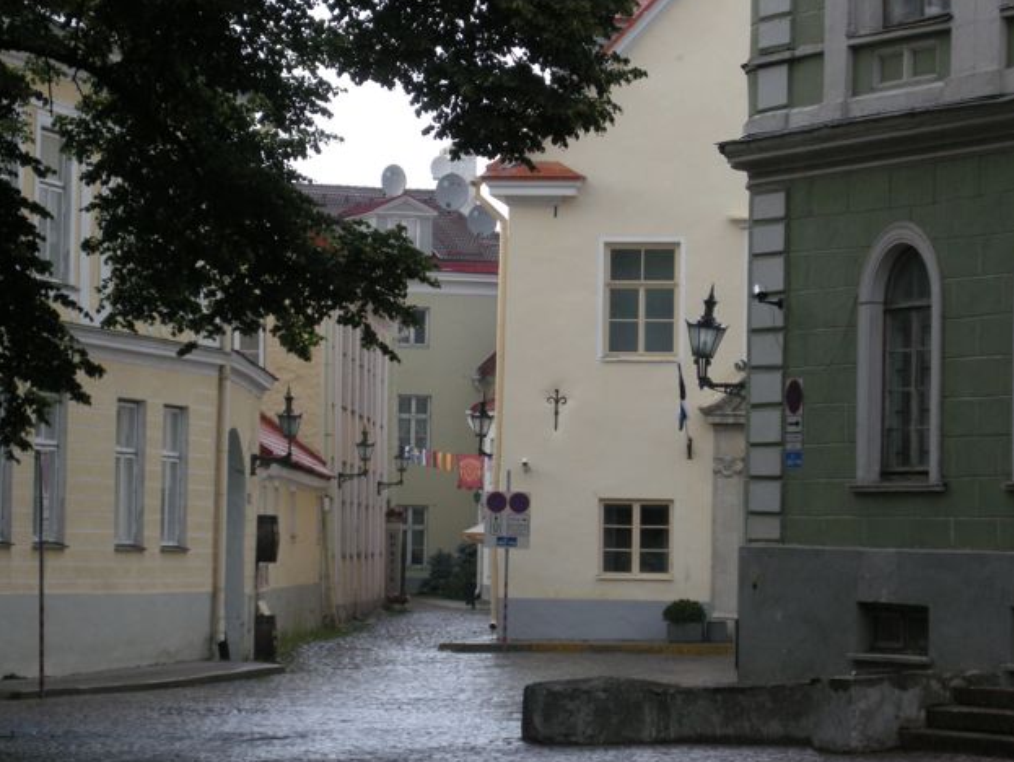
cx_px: 451
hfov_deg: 13.3
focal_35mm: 148
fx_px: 4338
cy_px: 418
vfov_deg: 10.0
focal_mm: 26.3
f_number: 5.3
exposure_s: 1/77.6
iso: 130
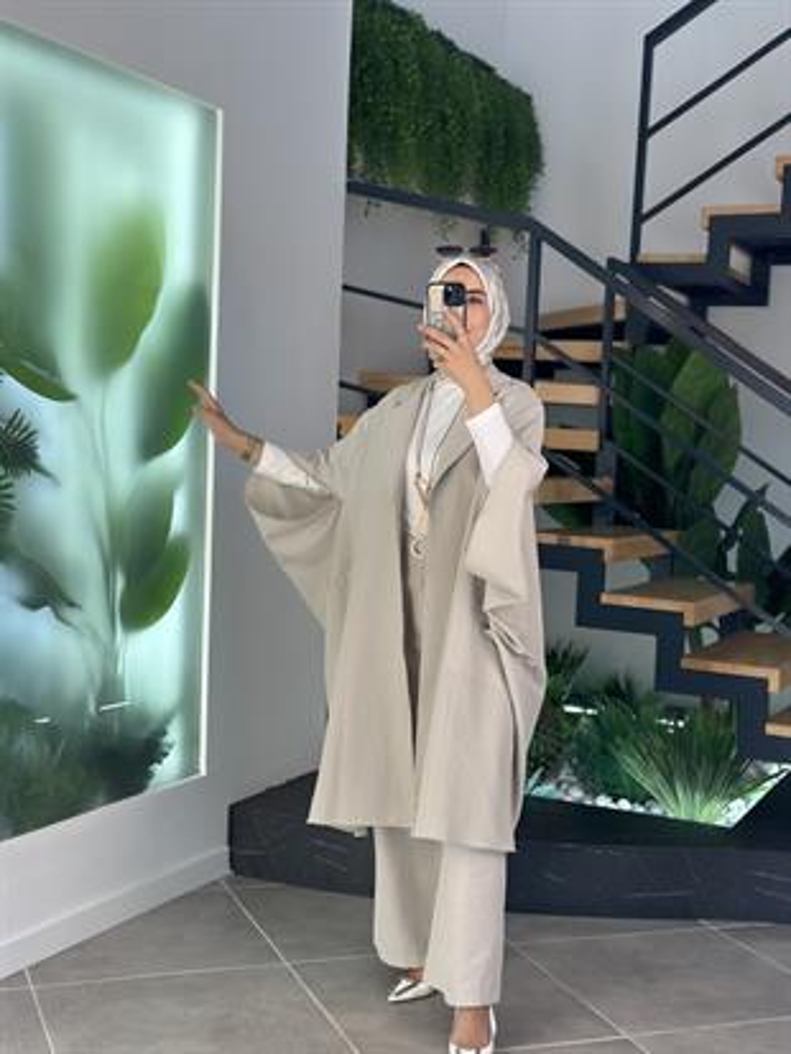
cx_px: 396
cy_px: 527
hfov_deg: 30.3
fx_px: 1462
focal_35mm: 48
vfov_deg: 39.6
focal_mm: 6.86
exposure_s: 1/414
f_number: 1.78
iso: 80
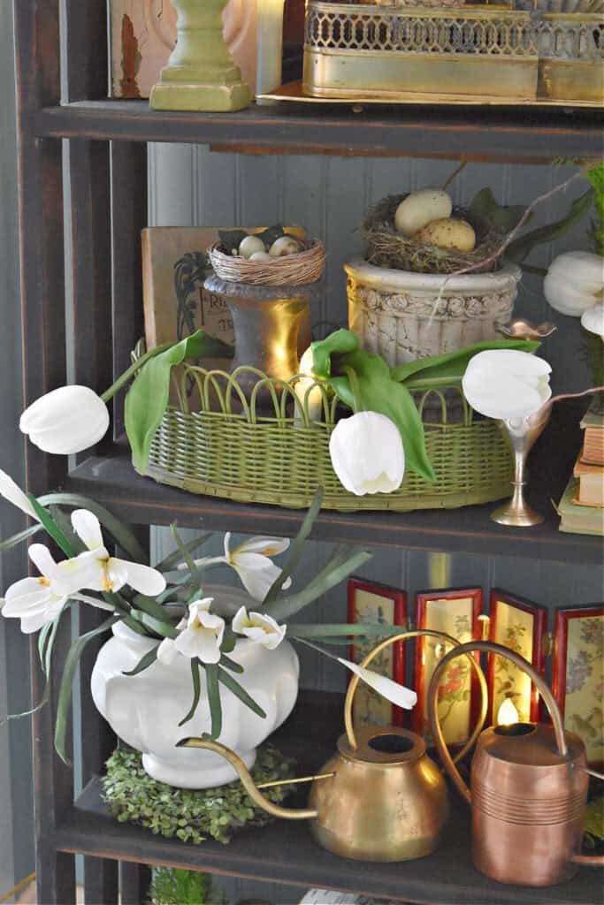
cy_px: 452
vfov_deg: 29.2
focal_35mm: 69
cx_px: 302
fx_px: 1736
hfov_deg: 19.7
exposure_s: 1/60
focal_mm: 46
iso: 6400
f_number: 5
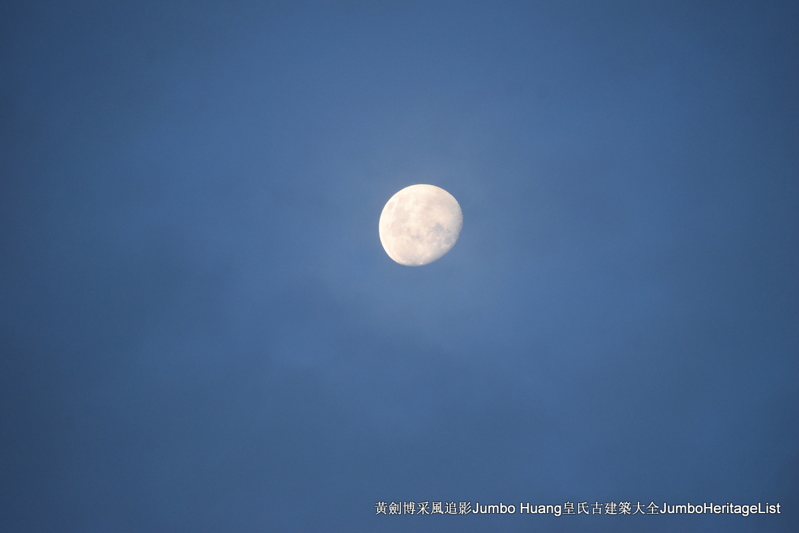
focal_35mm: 450
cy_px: 266
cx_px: 400
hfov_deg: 4.6
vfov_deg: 3.1
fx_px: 9991
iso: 1100
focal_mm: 300
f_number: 6.3
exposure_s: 1/250
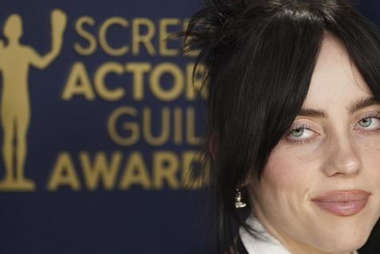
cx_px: 260
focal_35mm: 343
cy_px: 152
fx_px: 3620
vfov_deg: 4.0
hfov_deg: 6.0
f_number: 5.6
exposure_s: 1/320
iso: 6400
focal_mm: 250
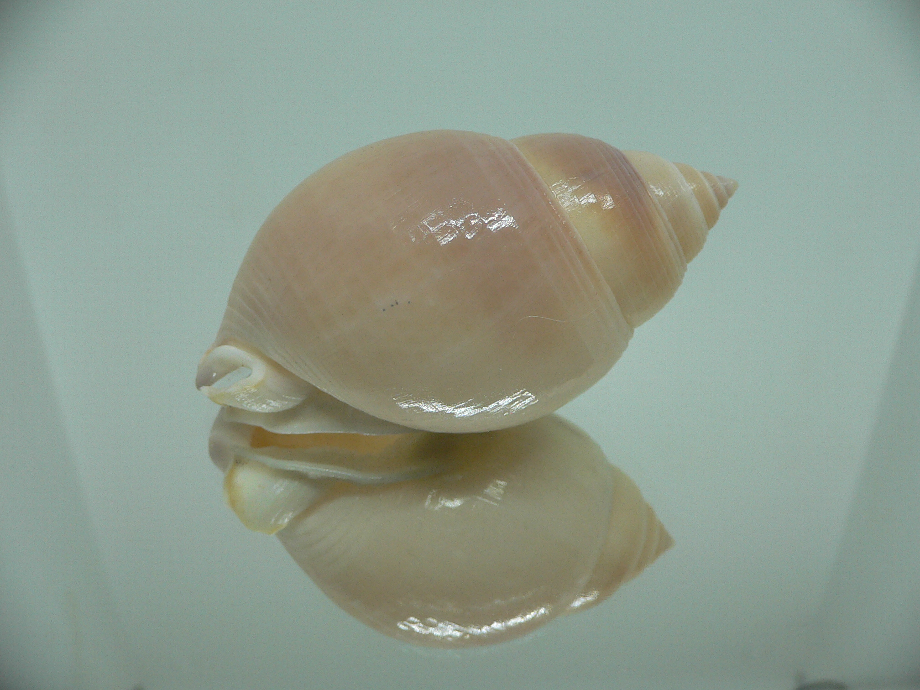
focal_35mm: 35
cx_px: 460
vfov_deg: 40.7
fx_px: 930
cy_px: 345
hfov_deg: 52.6
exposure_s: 1/60
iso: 100
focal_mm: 4.6
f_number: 2.8
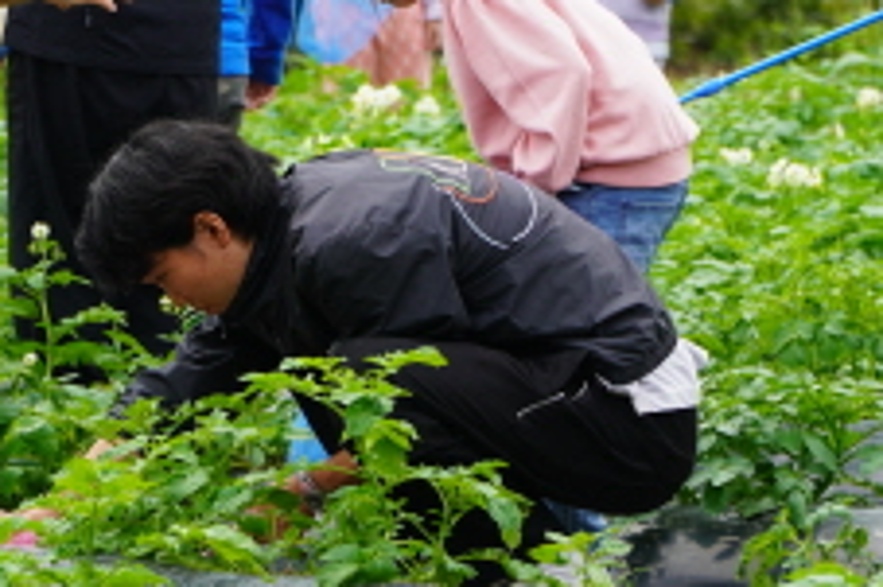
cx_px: 276
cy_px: 19
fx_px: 9027
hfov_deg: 5.6
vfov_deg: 3.7
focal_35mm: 368
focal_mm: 93
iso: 100
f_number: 5.6
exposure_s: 1/200
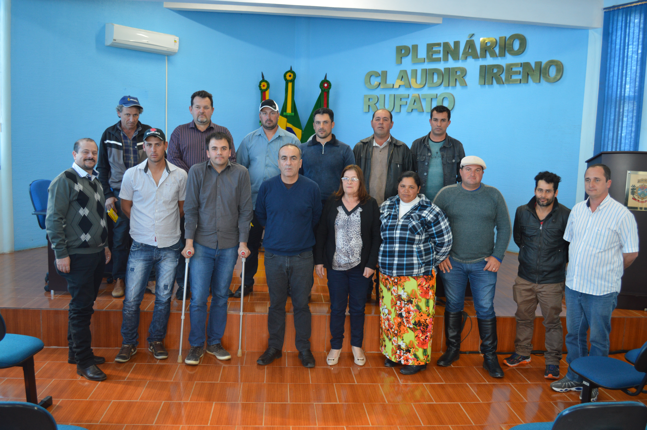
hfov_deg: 57.3
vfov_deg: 39.9
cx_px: 324
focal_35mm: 33
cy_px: 215
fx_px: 593
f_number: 3.8
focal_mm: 22
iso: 400
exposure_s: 1/30
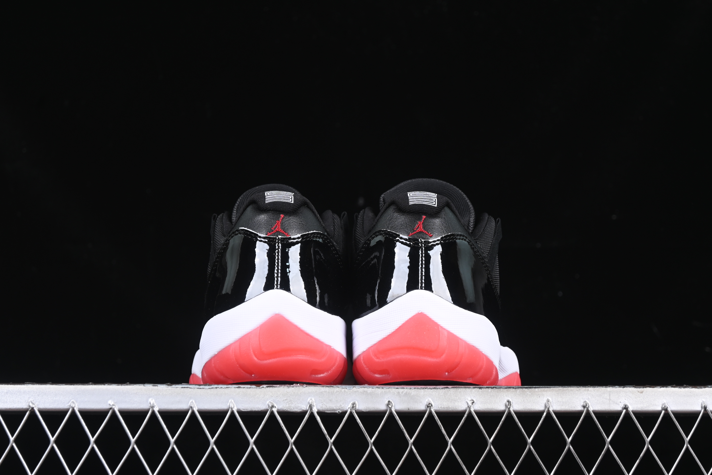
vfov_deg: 18.2
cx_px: 356
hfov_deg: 27.0
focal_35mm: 75
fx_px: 1483
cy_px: 238
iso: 160
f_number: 6.3
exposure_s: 1/60
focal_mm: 50
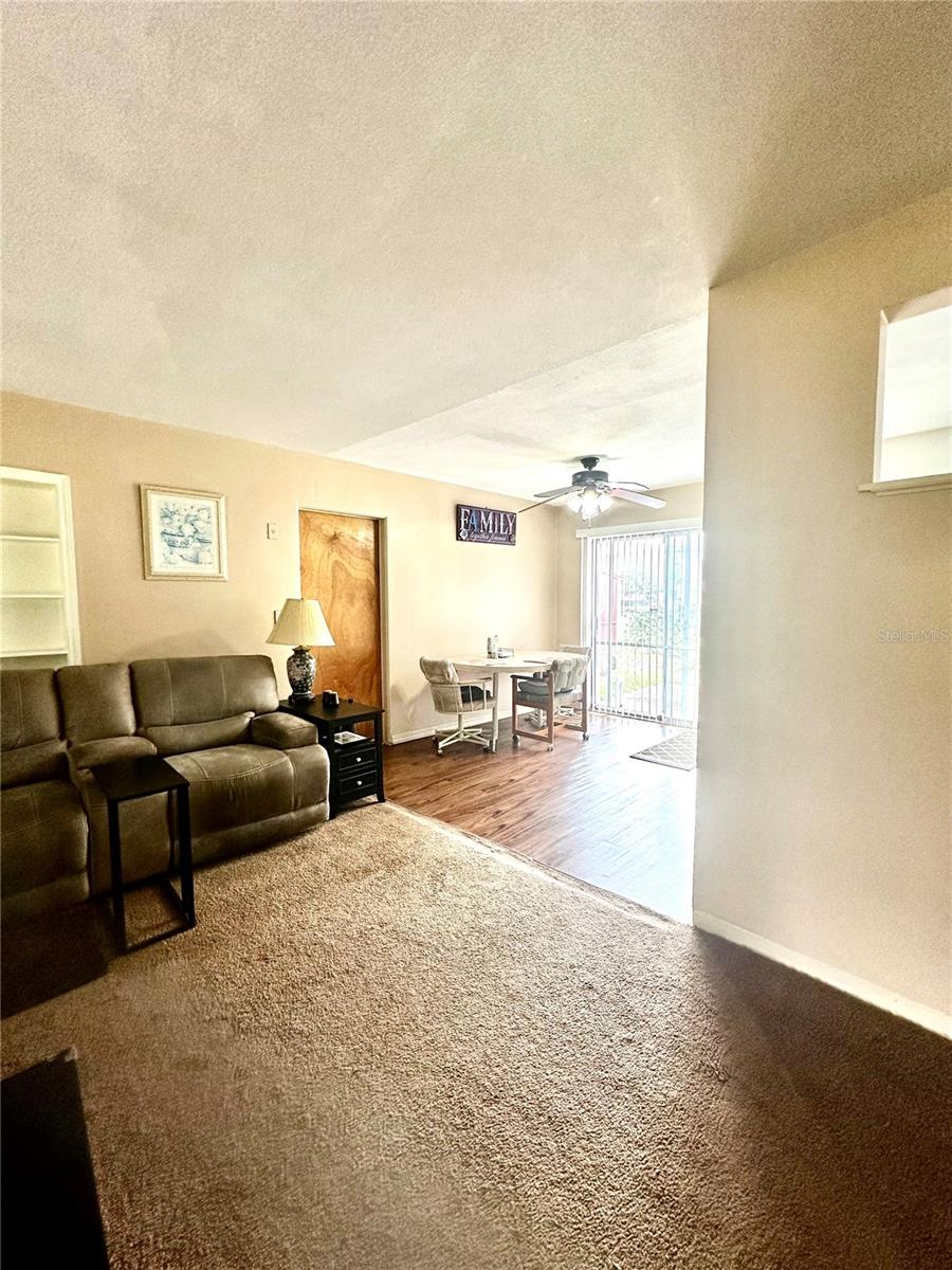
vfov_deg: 102.1
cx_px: 476
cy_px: 635
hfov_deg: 85.7
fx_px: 513
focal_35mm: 14
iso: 160
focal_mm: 2.22
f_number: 2.2
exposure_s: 1/120
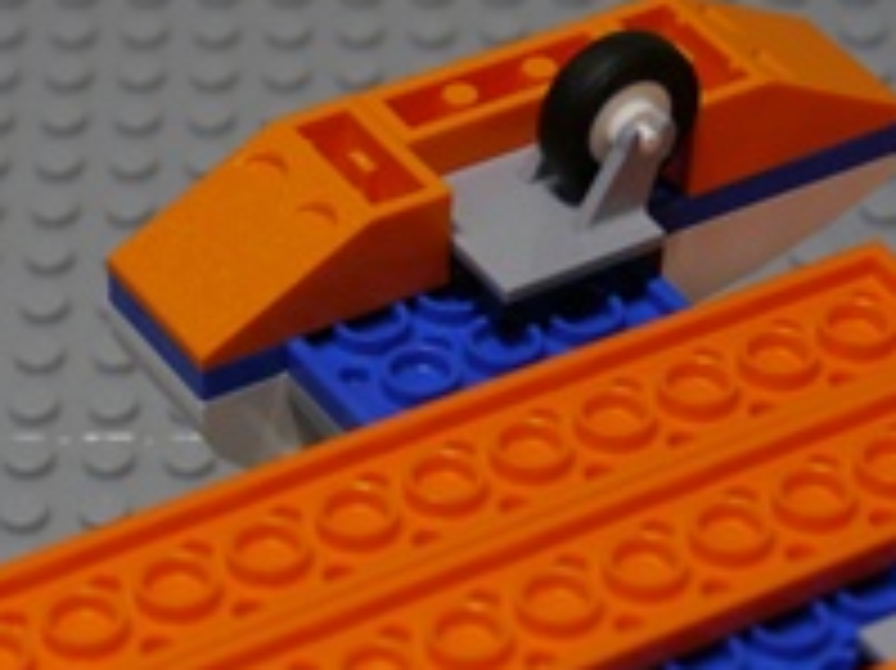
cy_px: 715
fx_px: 4294
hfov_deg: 11.9
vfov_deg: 8.9
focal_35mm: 166
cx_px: 416
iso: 500
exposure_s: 1/60
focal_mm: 31
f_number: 5.4
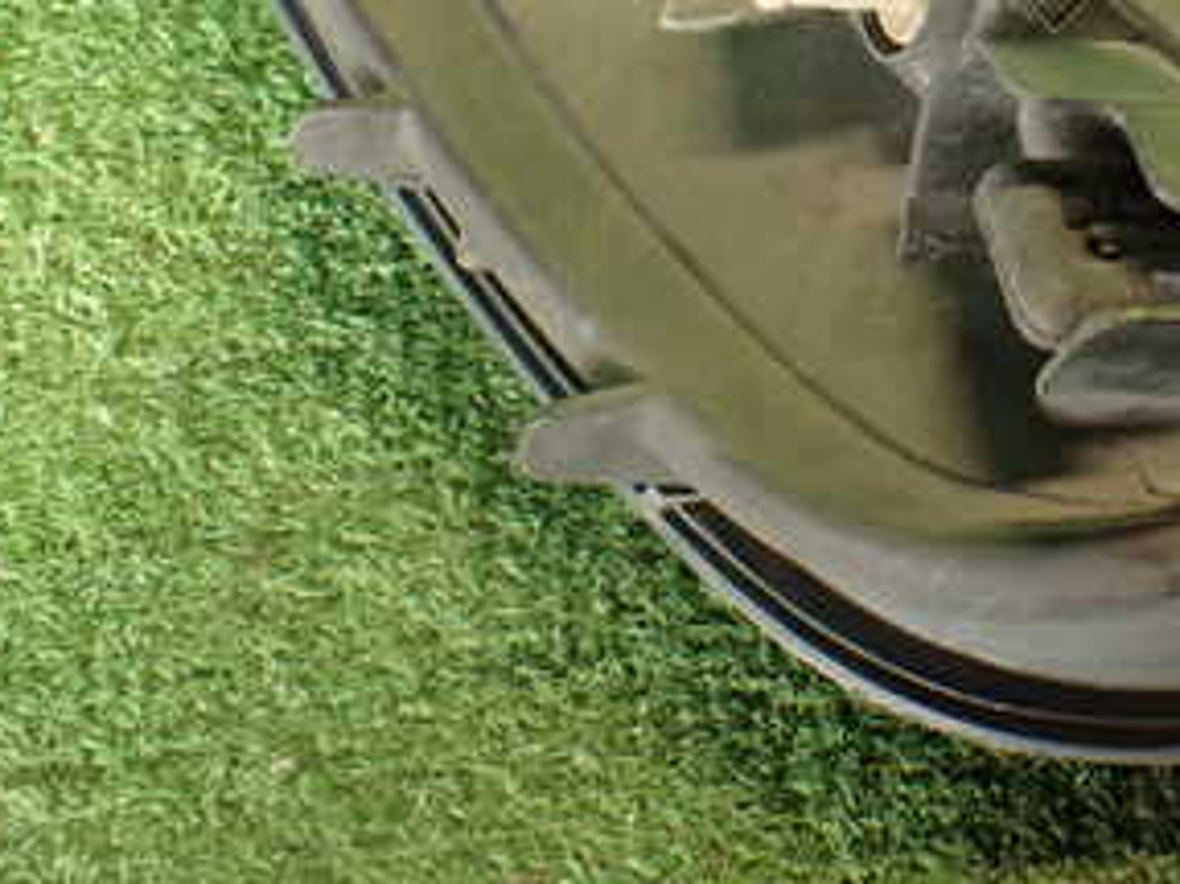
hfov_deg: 27.7
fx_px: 2283
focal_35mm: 67
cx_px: 1110
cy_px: -29
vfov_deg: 21.1
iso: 500
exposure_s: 1/30
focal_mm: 5.79
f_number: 2.4
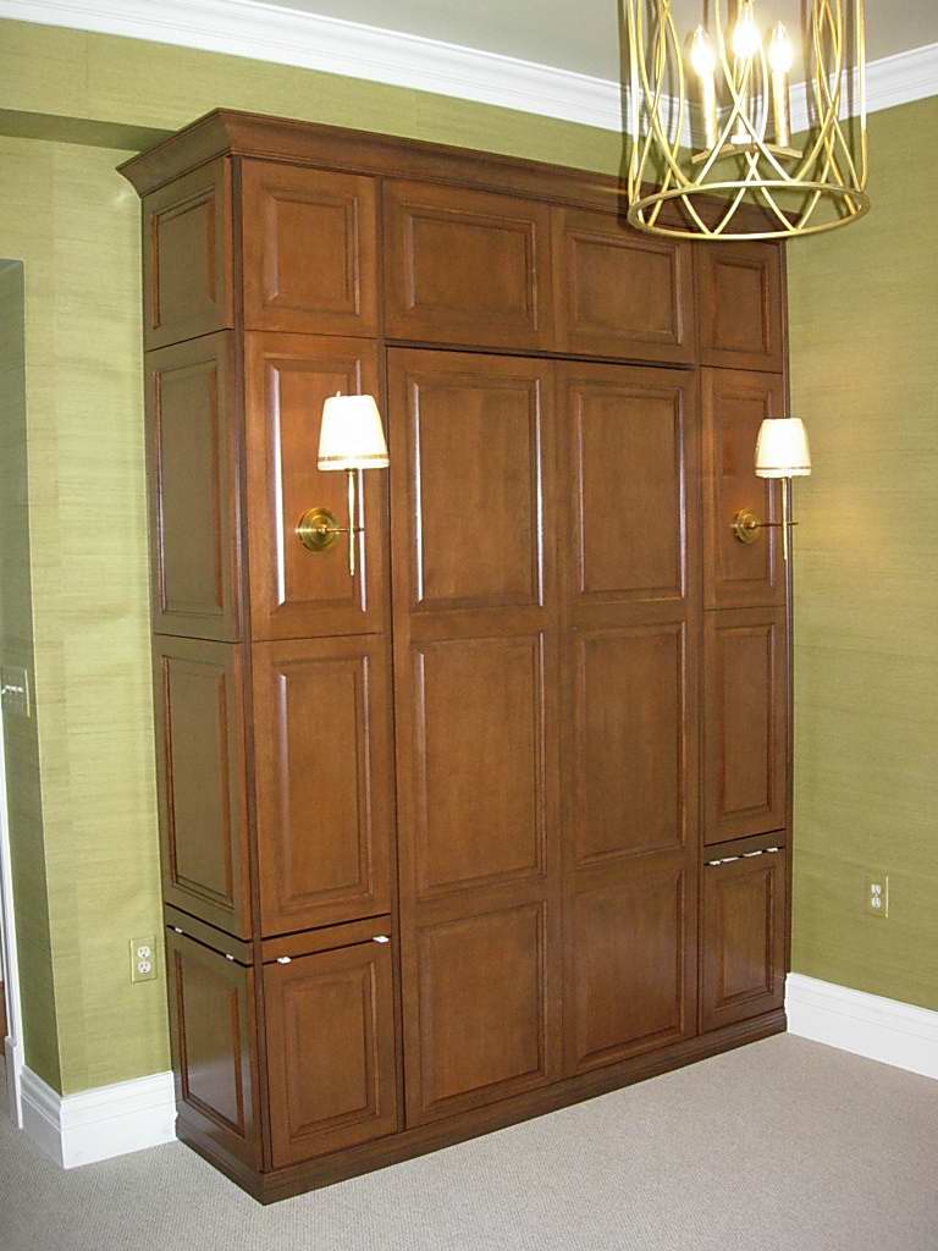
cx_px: 469
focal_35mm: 38
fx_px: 1373
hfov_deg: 37.7
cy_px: 626
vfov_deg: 49.0
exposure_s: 1/161
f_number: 2.8
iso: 200
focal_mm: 7.8
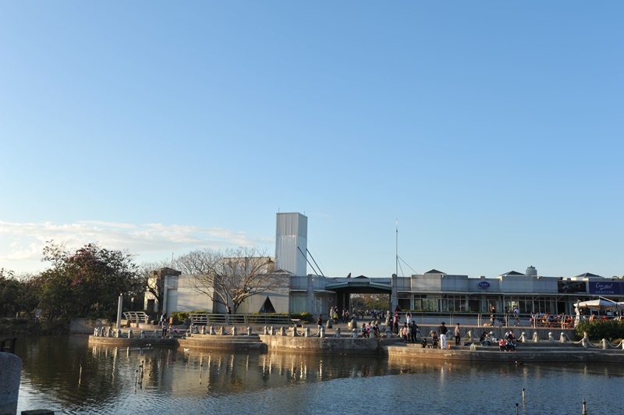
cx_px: 312
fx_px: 606
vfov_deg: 37.8
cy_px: 208
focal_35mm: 35
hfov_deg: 54.5
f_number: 11
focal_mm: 35
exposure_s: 1/125
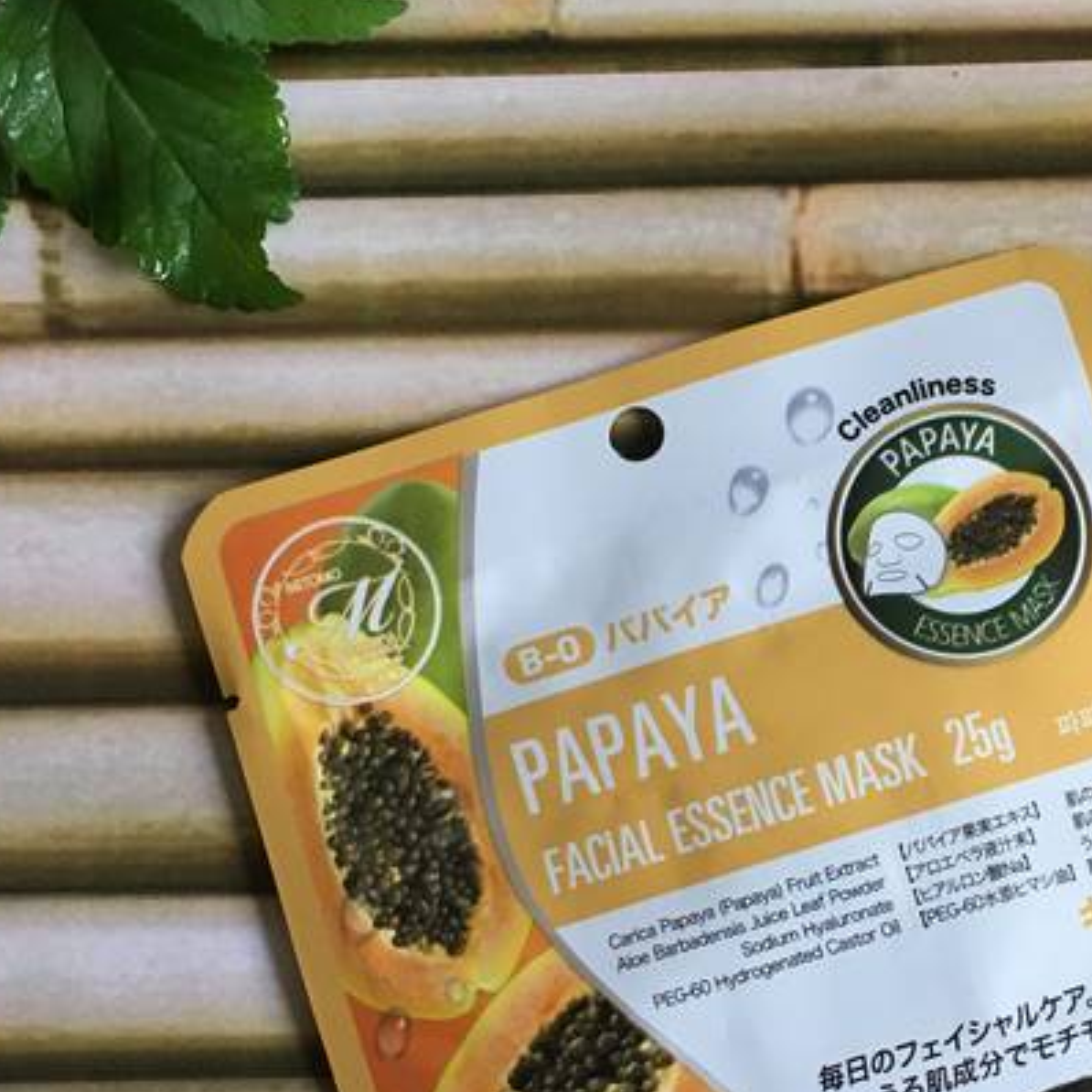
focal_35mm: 58
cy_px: 672
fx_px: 2070
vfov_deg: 29.5
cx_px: 844
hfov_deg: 29.0
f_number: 2.2
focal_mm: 4.15
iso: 125
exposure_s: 1/33
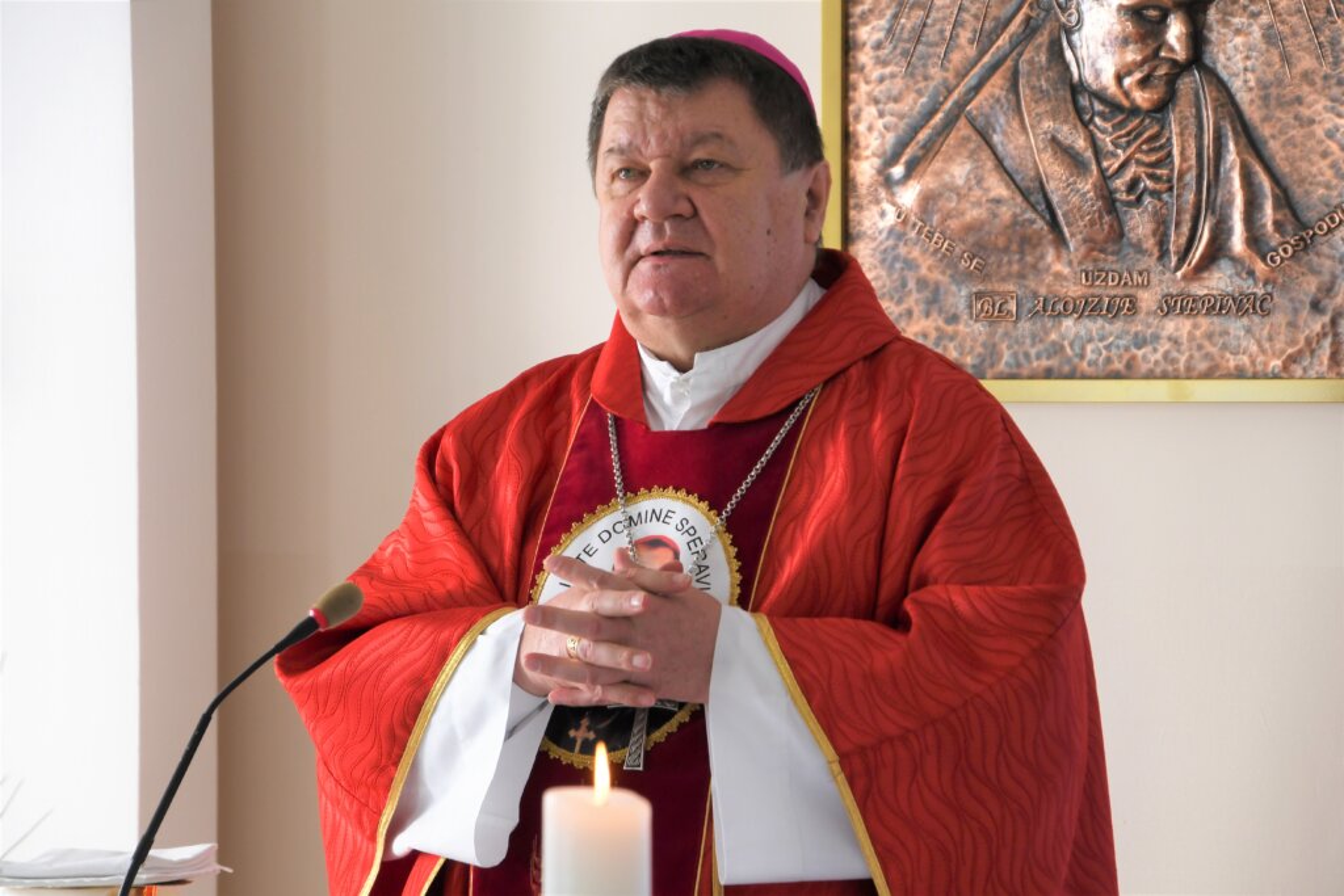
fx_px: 7542
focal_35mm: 202
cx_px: 672
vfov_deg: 6.8
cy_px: 448
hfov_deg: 10.2
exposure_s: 1/200
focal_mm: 135
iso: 450
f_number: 5.6
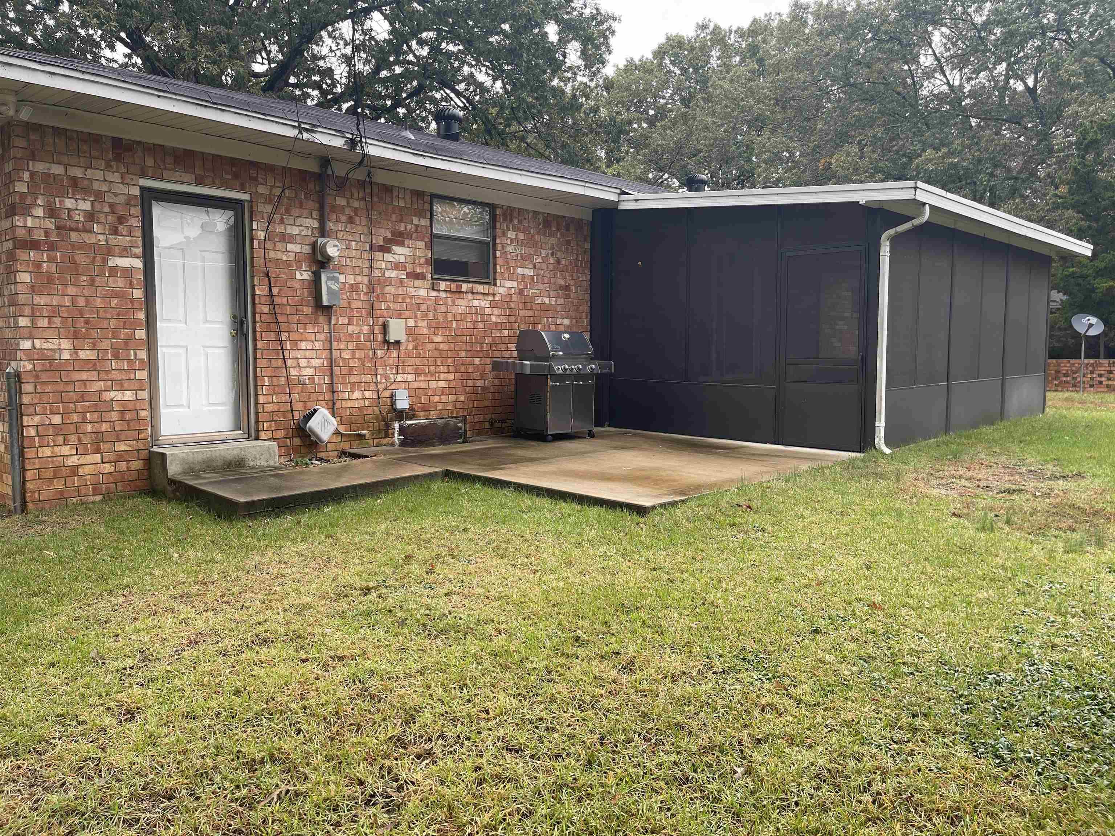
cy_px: 418
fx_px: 805
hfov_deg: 69.4
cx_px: 558
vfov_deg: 54.9
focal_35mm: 25
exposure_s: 1/301
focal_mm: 5.1
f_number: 1.6
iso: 32
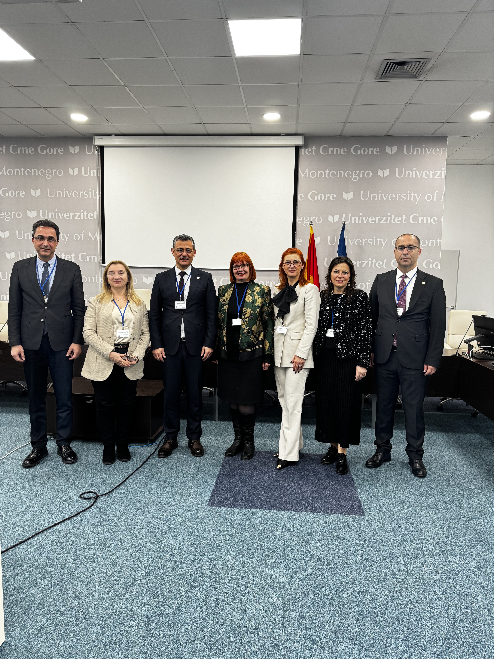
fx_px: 457
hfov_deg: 56.8
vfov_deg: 71.6
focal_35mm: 24
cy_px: 330
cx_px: 247
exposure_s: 1/50
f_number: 1.78
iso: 200
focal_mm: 6.76
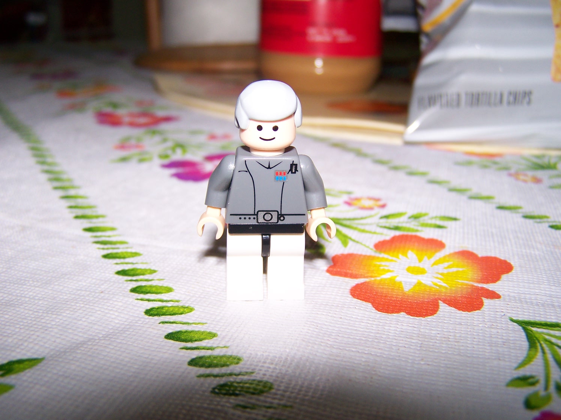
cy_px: 210
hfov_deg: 49.0
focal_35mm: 38
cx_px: 280
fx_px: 616
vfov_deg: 37.7
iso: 80
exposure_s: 1/60
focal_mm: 6.3
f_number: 2.8
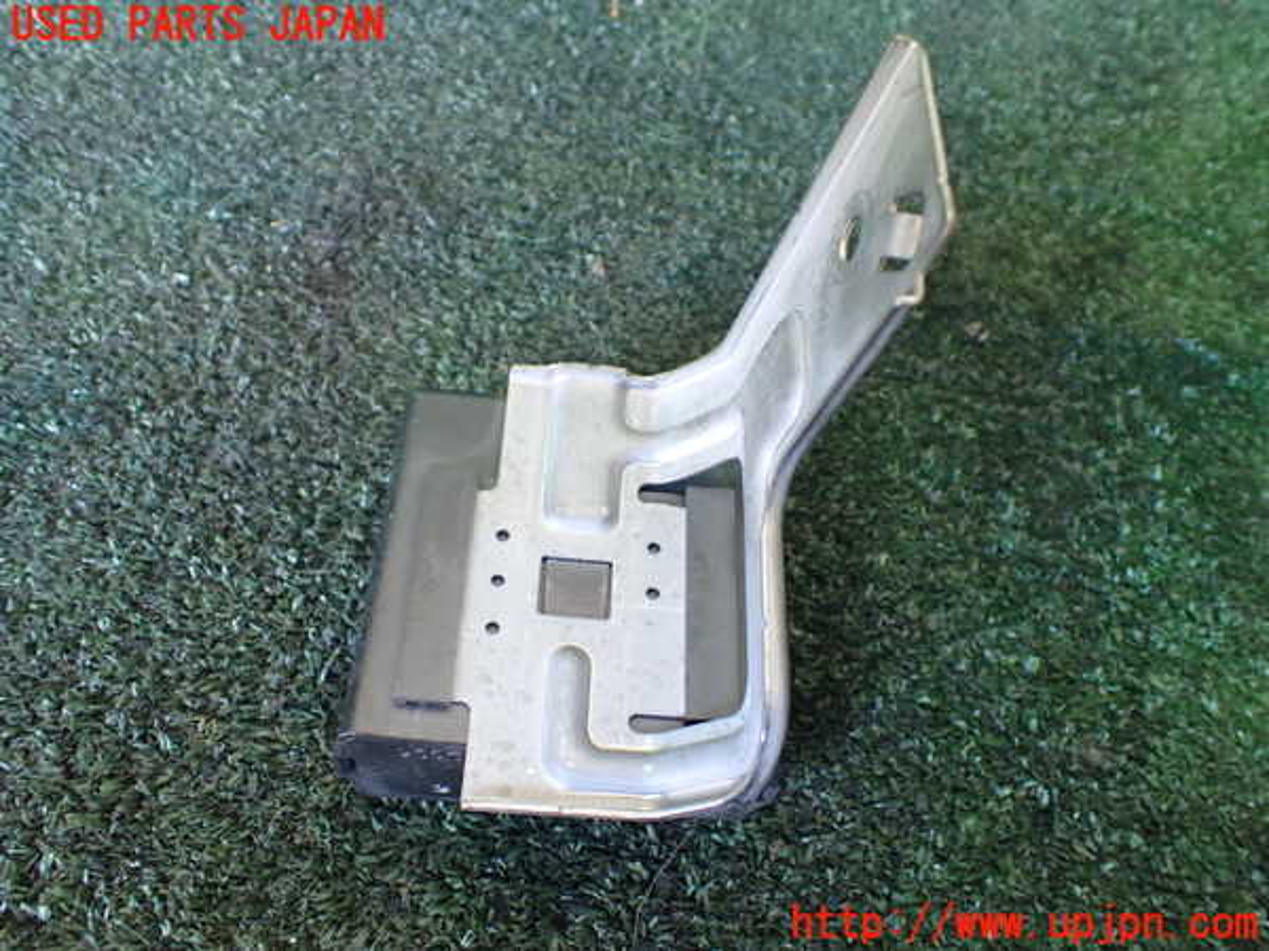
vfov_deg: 46.8
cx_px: 634
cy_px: 476
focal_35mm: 30
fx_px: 1100
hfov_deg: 60.0
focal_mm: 5.4
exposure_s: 1/50
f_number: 2.3
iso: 800
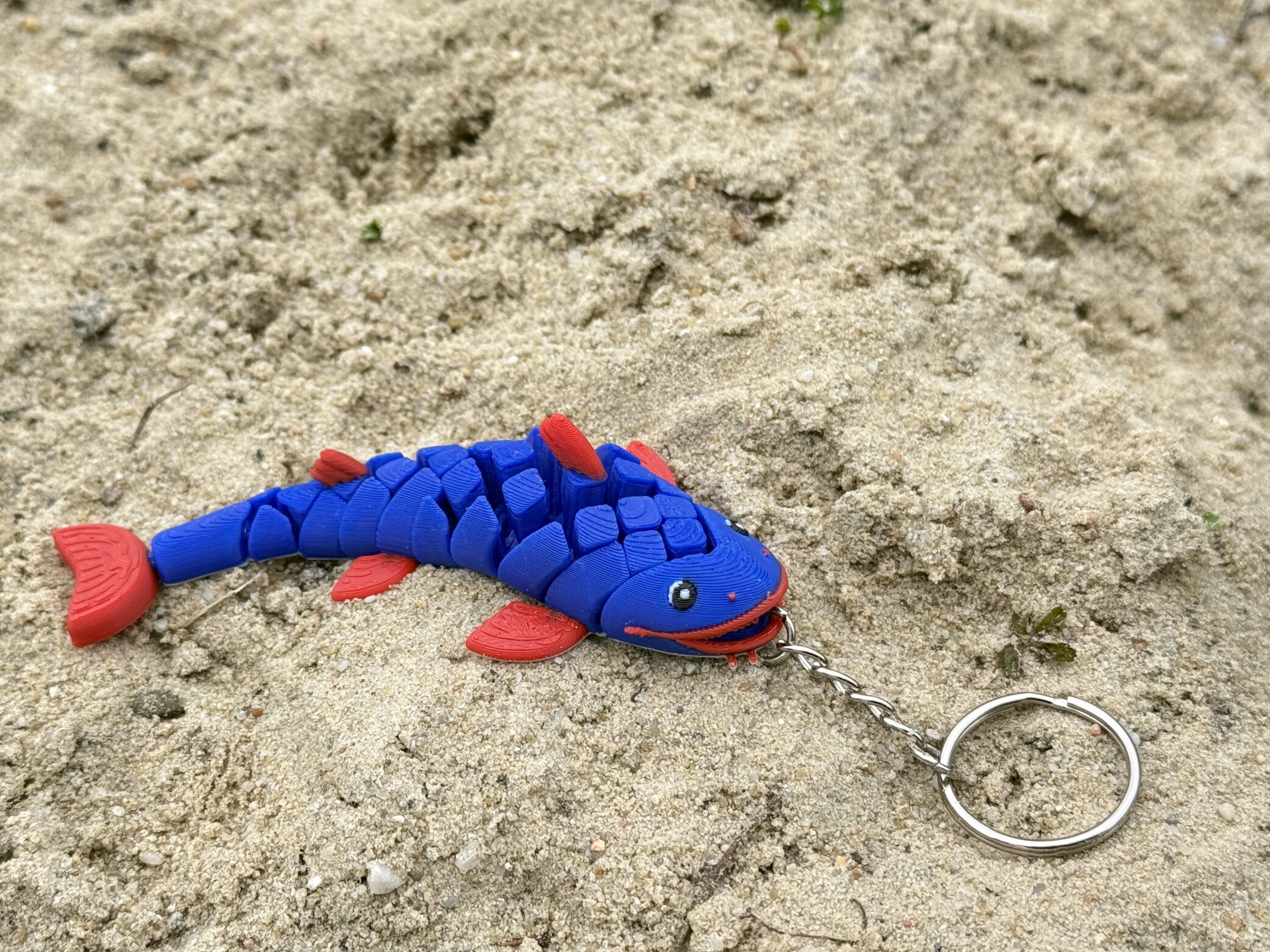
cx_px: 566
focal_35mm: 59
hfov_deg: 32.7
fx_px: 2164
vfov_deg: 24.8
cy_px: 491
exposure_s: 1/375
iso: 64
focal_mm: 6.76
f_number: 1.78
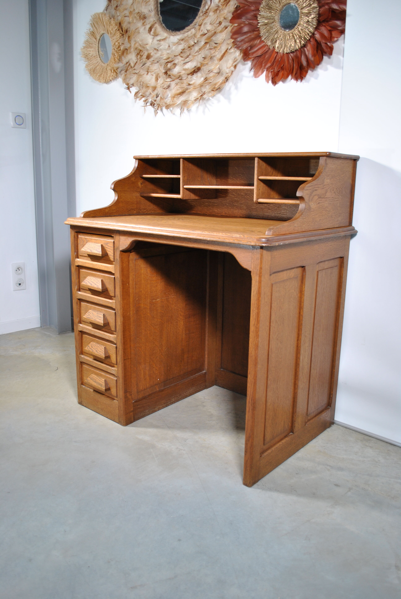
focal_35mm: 30
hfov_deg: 43.7
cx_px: 200
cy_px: 300
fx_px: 500
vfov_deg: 61.9
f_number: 3.8
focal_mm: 20
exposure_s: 1/25
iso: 200
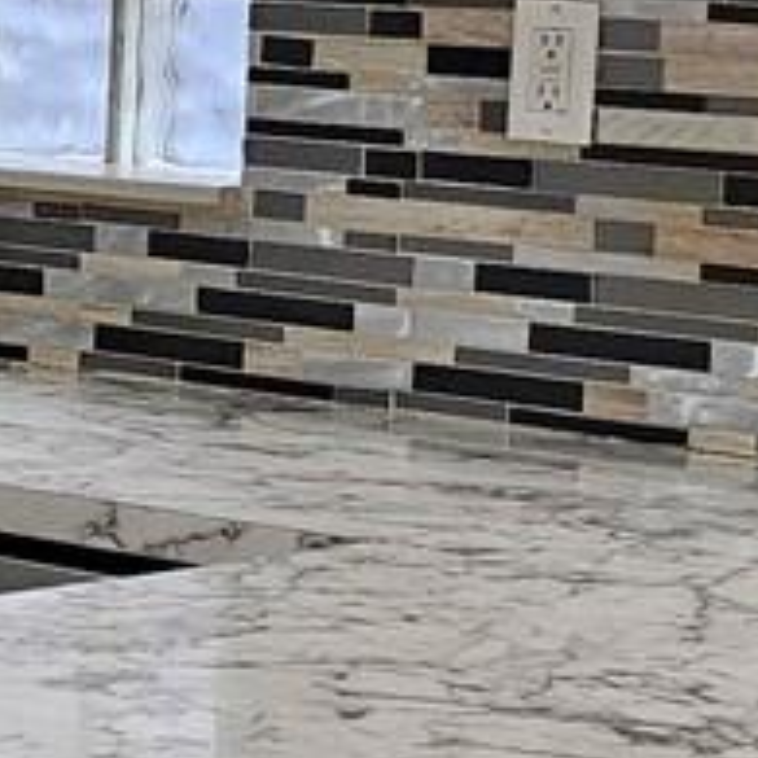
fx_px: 4311
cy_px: 78
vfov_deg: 10.0
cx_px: -1065
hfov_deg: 9.0
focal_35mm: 174
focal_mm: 5
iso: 125
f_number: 1.8
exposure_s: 1/120
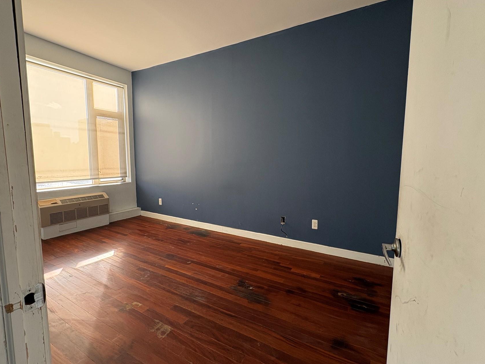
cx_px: 228
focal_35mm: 17
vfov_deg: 74.7
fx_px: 238
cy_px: 182
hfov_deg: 90.9
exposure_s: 1/99
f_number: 2.2
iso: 125
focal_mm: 2.22
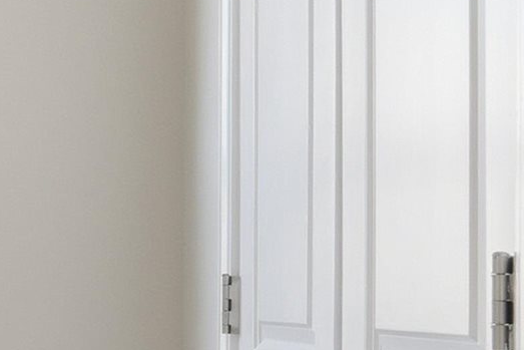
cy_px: 290
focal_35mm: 94
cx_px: -919
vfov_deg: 14.5
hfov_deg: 12.6
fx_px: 1369
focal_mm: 16
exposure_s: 1/160
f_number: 11
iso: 160
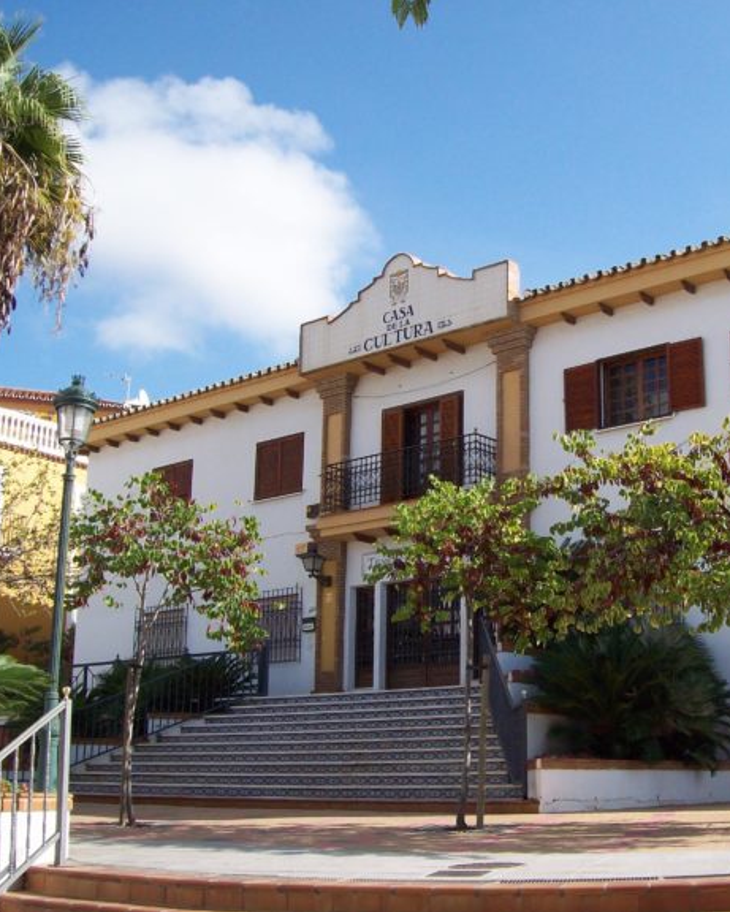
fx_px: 1269
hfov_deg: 31.8
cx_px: 500
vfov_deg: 39.5
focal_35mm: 47
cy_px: 456
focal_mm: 6
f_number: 4.8
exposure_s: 1/394
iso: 80
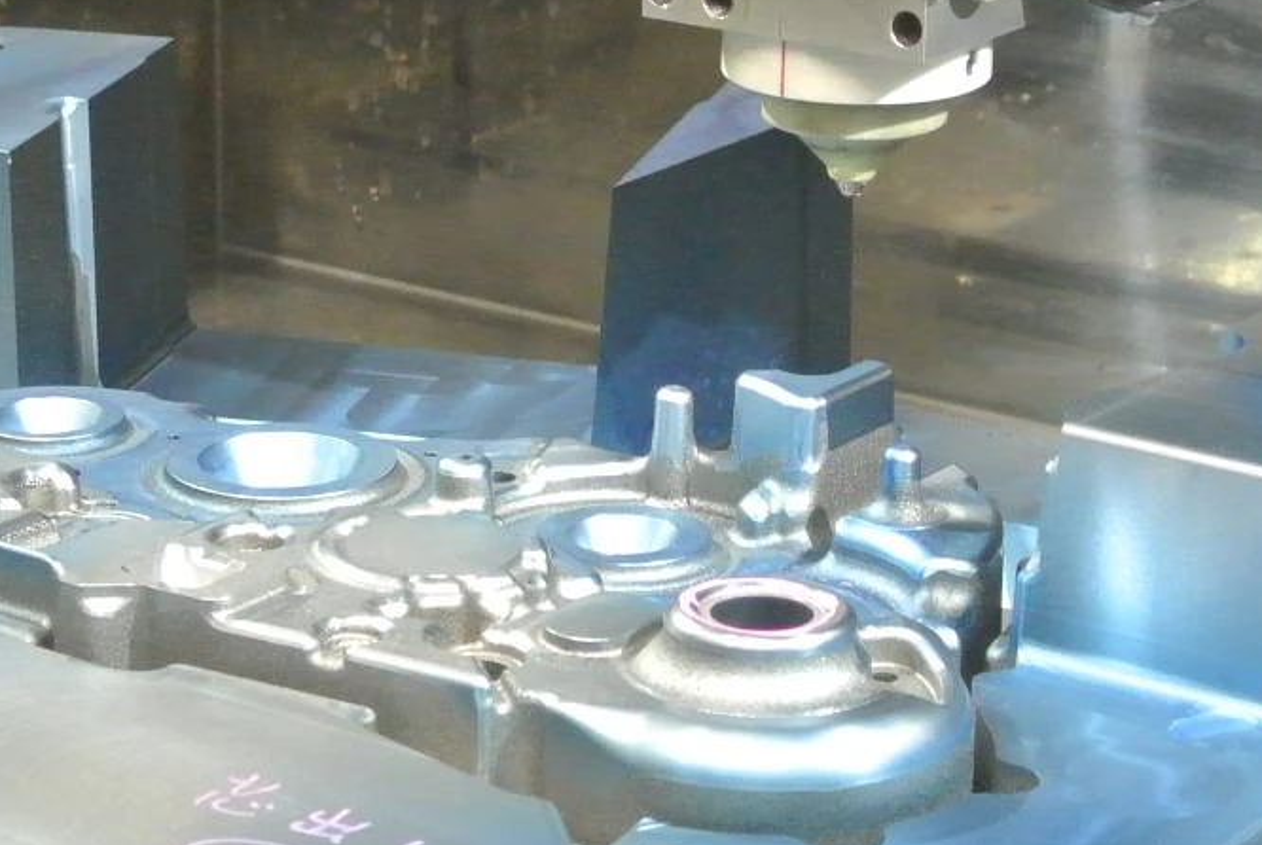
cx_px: 243
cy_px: 748
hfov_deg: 15.9
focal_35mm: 128
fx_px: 4493
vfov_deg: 10.7
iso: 1250
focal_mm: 16.3
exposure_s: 1/30
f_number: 4.2
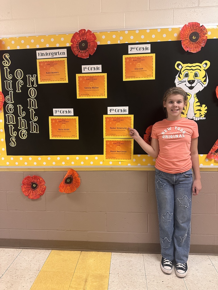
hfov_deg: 56.8
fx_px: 202
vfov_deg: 71.6
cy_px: 145
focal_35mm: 24
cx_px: 109
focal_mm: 6.86
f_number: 1.78
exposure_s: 1/60
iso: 320
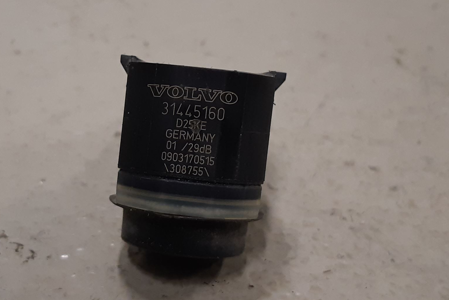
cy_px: 139
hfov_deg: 52.7
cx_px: 178
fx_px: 449
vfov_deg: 36.9
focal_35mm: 36
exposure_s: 1/50
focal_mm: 3.93
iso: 125
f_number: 1.7
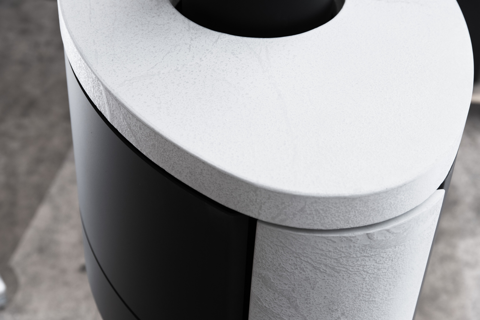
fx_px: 1000
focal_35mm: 75
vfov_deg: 18.2
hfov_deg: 27.0
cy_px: 160
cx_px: 240
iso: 400
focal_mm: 75
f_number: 8
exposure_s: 1/60
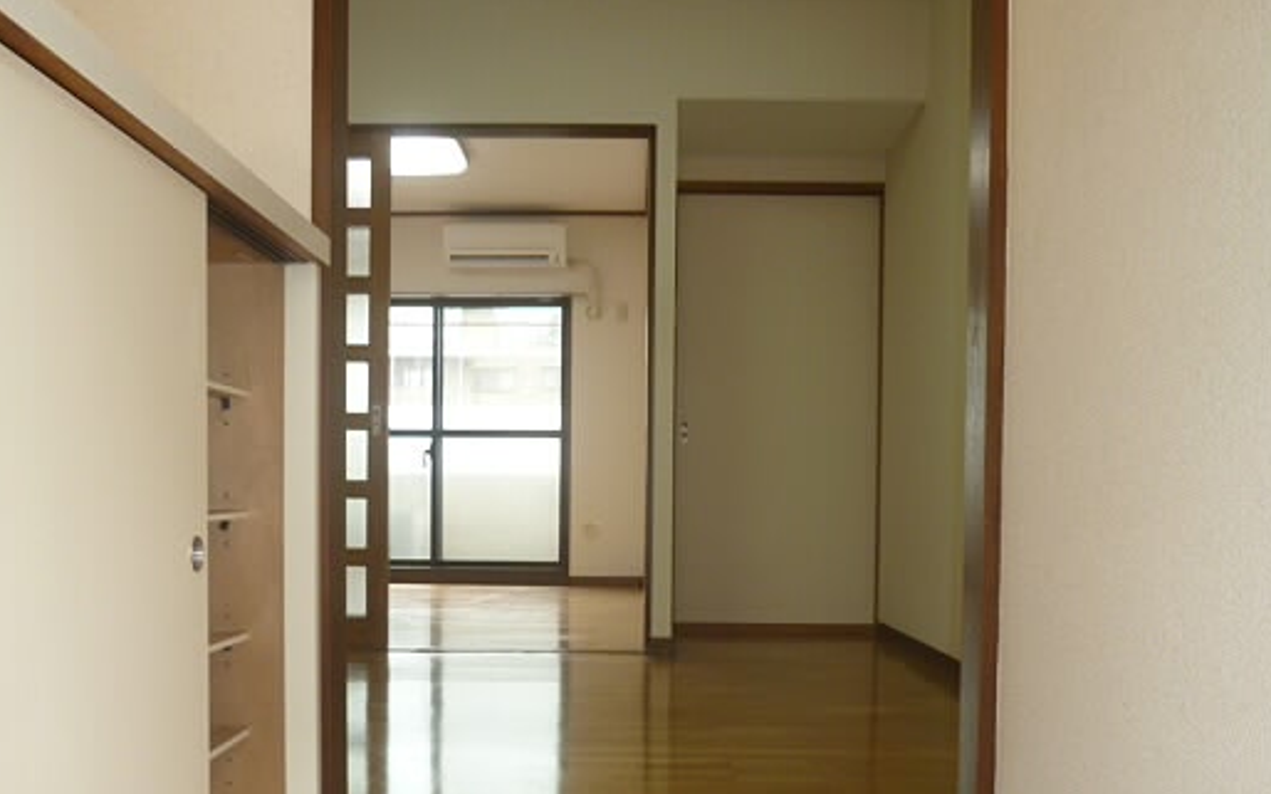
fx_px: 1143
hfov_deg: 58.1
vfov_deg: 37.8
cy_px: 544
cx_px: 589
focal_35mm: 33
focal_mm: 4.5
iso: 100
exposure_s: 1/40
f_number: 2.8
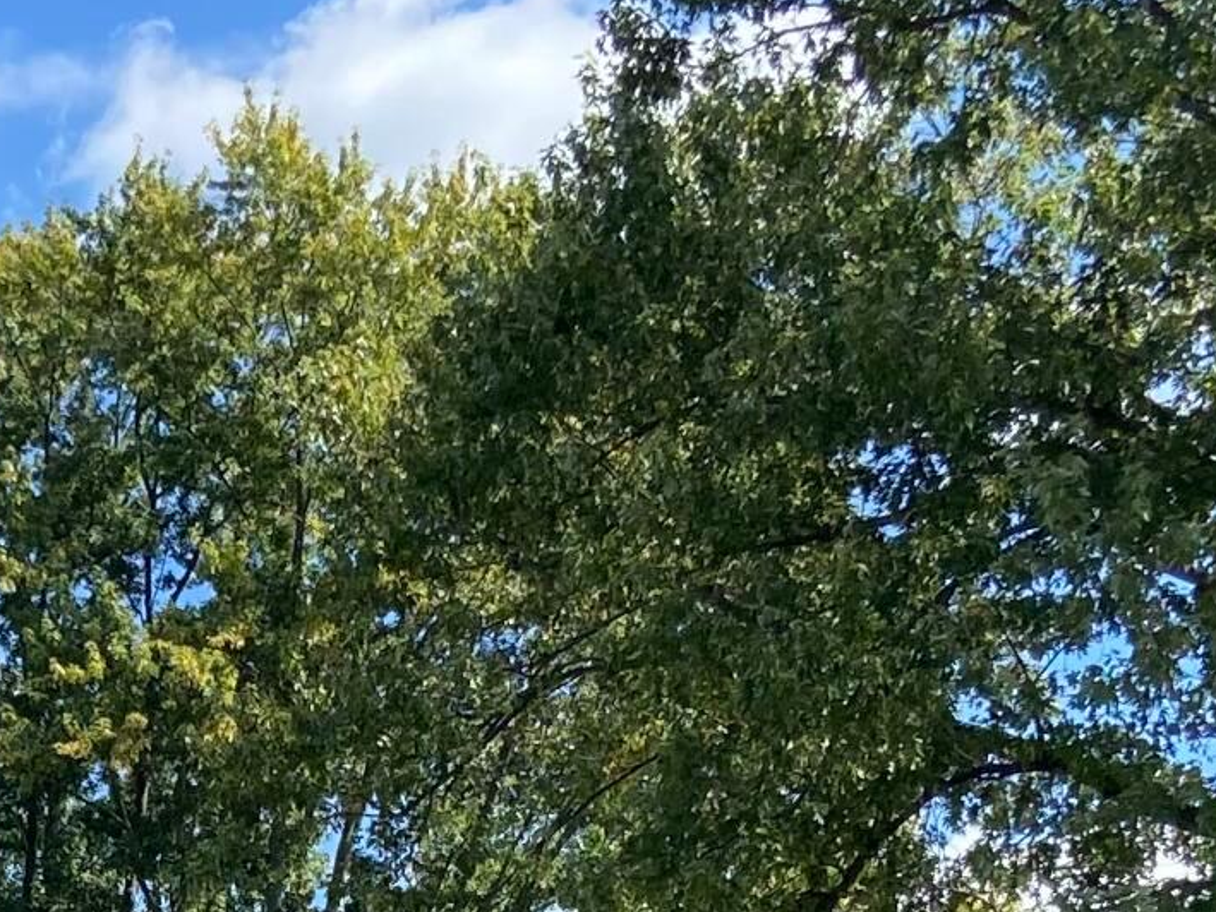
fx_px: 3865
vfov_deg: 12.9
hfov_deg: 17.3
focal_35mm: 110
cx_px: -84
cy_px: 1282
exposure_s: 1/1543
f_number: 1.8
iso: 32
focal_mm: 4.25
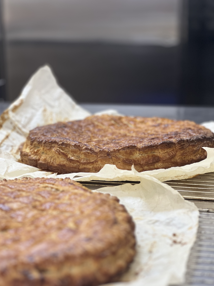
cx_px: 106
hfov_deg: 18.9
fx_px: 643
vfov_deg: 25.0
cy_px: 143
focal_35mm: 78
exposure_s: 1/33
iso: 160
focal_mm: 9
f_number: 2.8
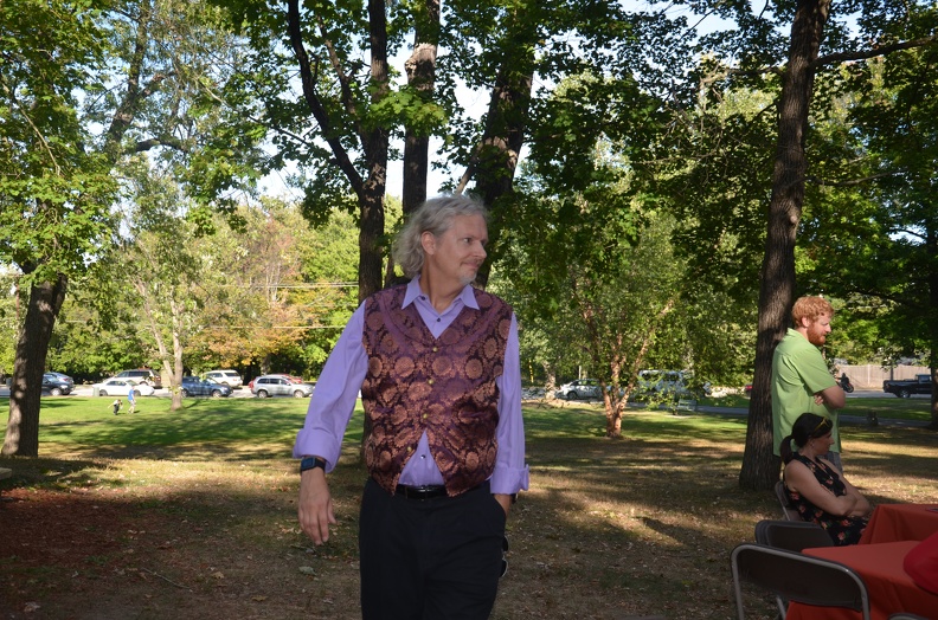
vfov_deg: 29.7
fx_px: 1170
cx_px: 469
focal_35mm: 45
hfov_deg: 43.7
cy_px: 310
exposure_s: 1/200
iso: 100
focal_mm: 30
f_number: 5
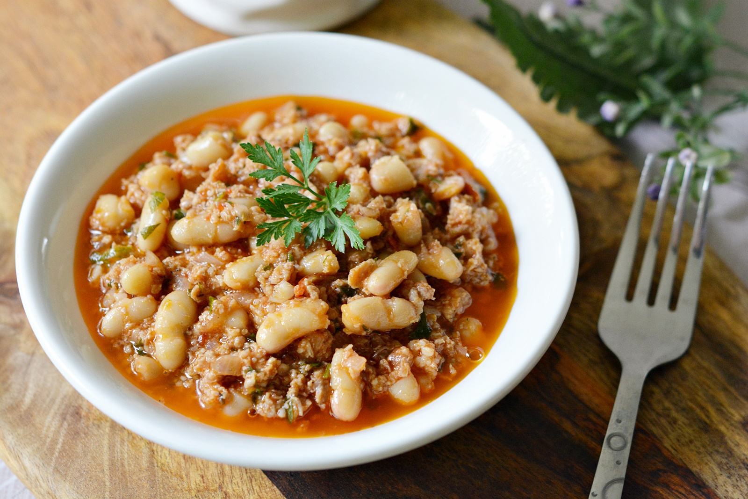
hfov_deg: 22.6
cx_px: 374
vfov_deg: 15.2
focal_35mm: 90
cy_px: 250
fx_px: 1870
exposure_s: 1/125
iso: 1000
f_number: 4
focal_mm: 60
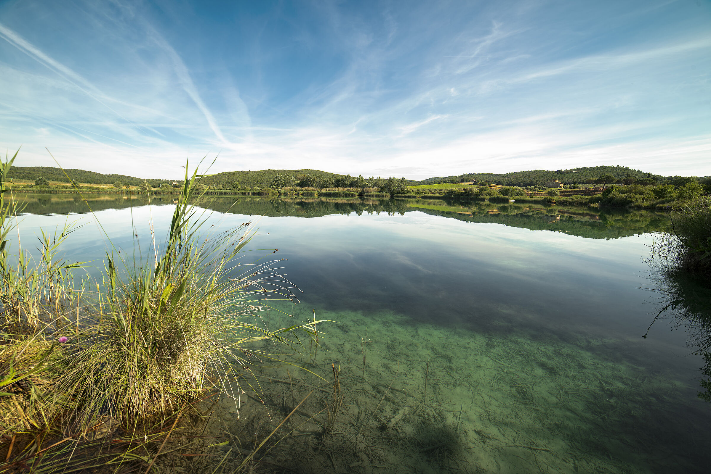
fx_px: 277
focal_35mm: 14
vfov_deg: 81.3
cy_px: 237
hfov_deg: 104.2
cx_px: 356
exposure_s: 1/160
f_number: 8
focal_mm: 14
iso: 100
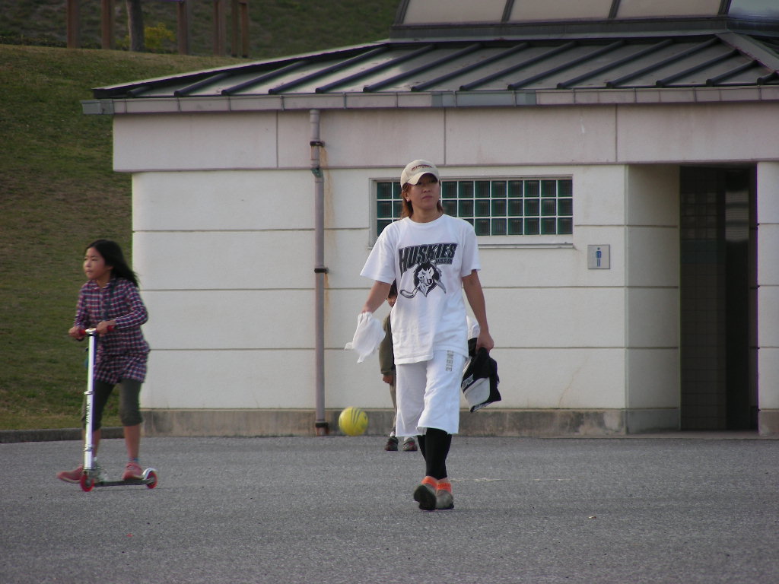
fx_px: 8552
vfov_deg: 3.9
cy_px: 292
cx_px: 390
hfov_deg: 5.2
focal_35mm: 380
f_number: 3.5
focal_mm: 63.3
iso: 50
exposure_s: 1/143
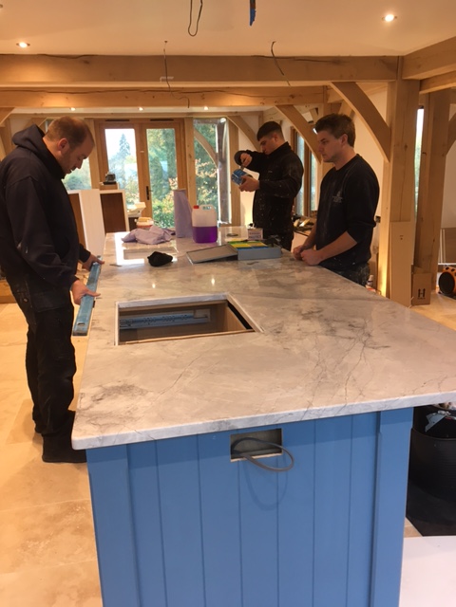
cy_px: 304
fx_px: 509
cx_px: 228
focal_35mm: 29
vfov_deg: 61.7
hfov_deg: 48.2
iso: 80
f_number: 2.2
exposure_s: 1/33
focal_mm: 4.15
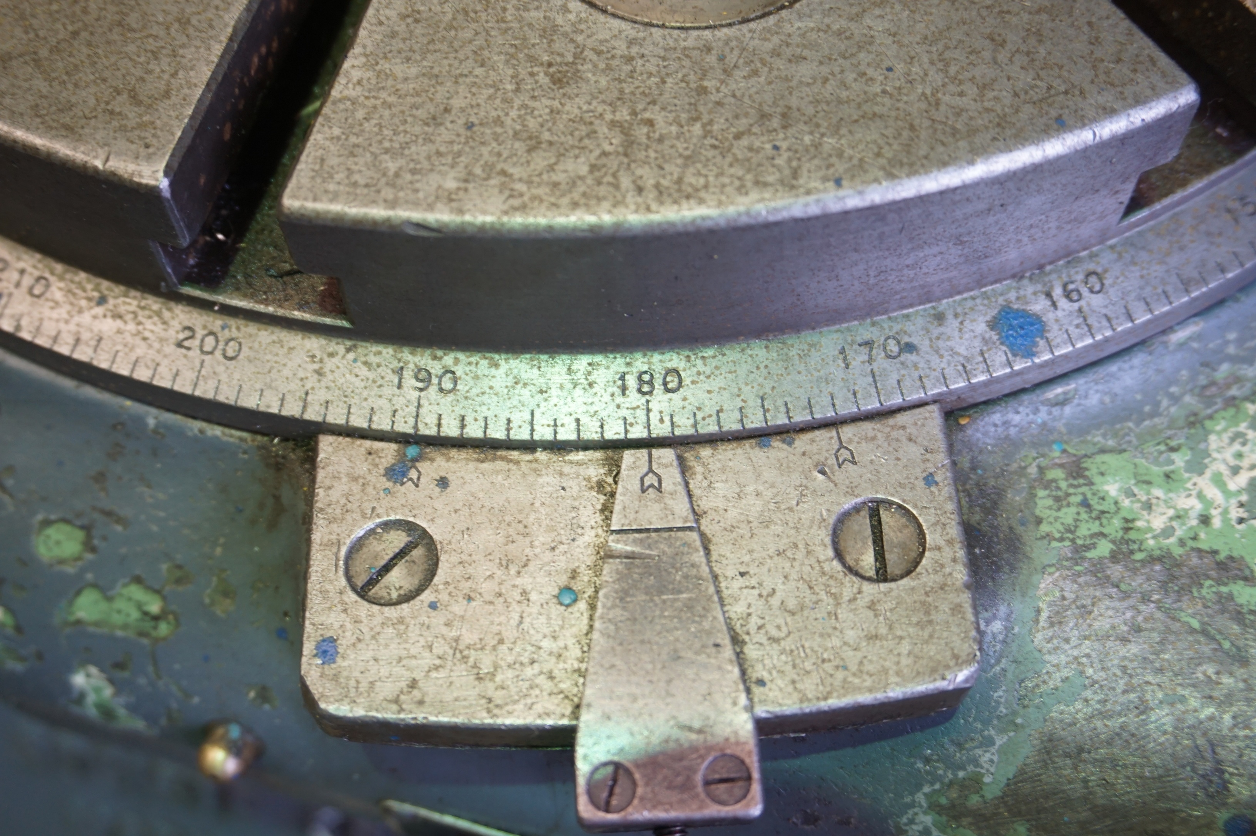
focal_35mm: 40
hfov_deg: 48.0
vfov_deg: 33.0
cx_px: 628
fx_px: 1412
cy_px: 418
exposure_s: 1/60
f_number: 4.5
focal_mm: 27
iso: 400
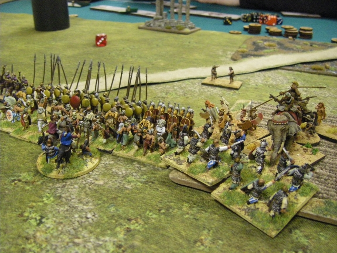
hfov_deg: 49.0
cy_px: 126
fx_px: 370
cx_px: 168
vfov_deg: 37.7
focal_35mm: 38
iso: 800
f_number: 3.5
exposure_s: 1/50
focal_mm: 6.3
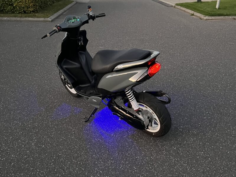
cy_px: 88
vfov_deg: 53.1
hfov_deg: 67.3
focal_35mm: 26
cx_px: 118
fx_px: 177
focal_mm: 5.7
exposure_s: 1/25
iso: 640
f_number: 1.5
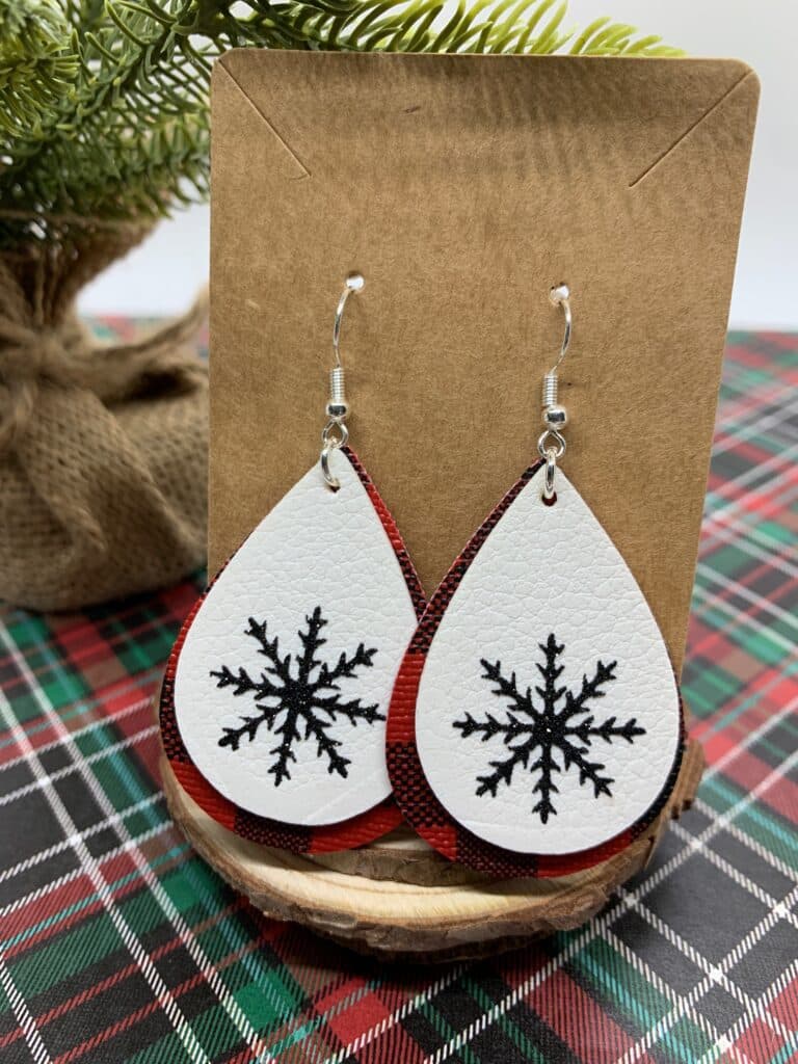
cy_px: 532
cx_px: 399
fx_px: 799
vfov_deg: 67.3
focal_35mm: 26
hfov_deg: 53.1
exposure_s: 1/121
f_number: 1.8
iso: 80
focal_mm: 4.25
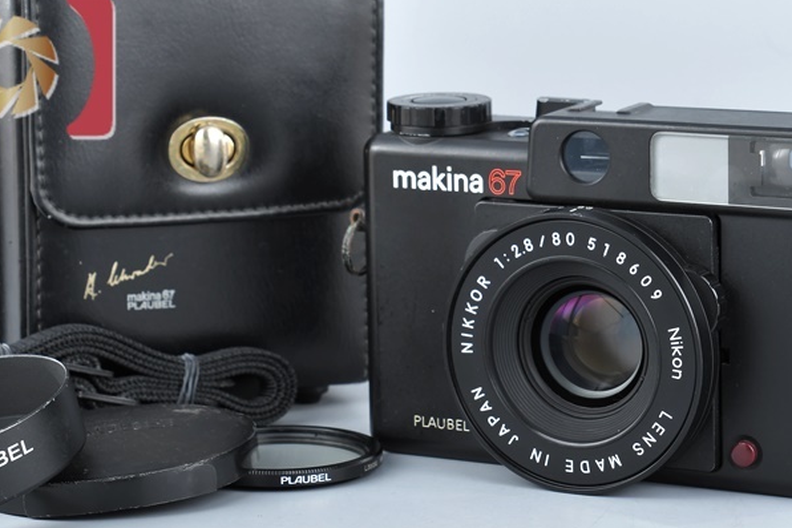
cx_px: 380
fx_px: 3453
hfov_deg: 13.1
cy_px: 231
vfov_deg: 8.7
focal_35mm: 157
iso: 400
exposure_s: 1/250
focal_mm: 78
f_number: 11
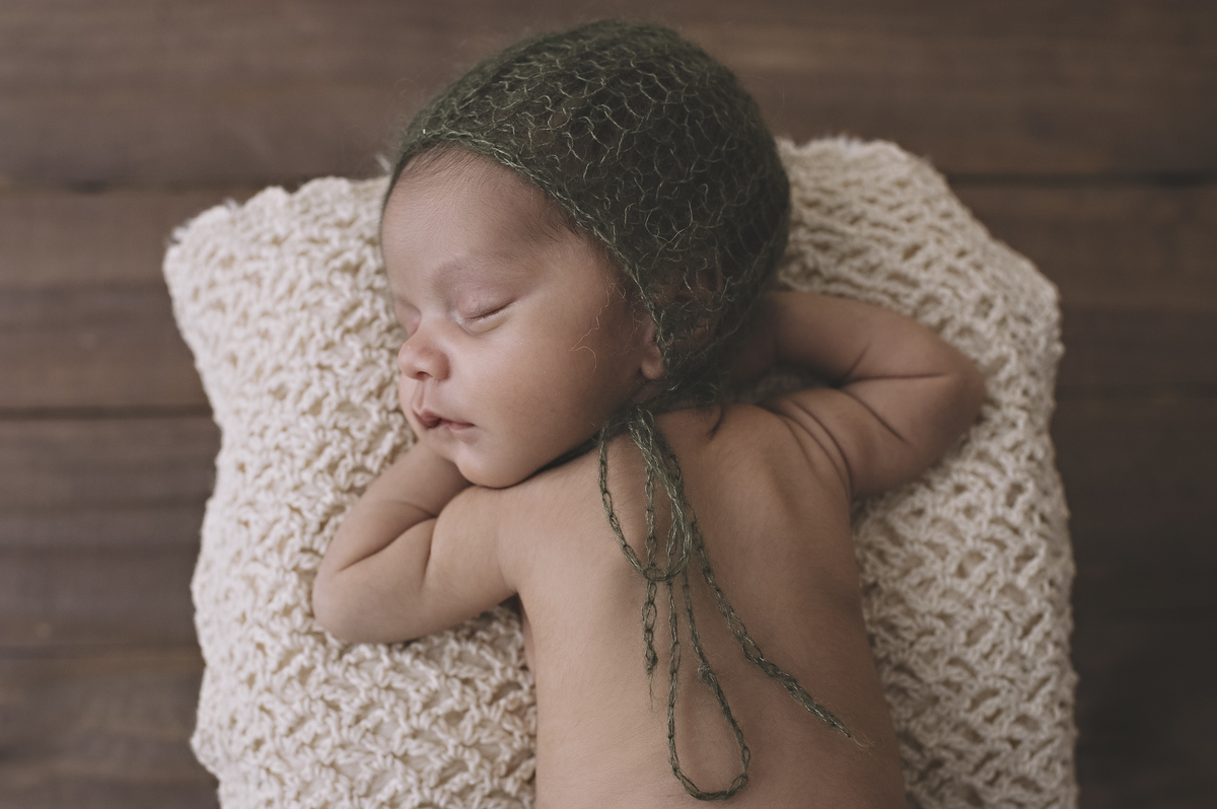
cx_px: 608
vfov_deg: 37.8
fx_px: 1182
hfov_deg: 54.5
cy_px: 404
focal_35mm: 35
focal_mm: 35
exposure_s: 1/200
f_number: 4
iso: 500
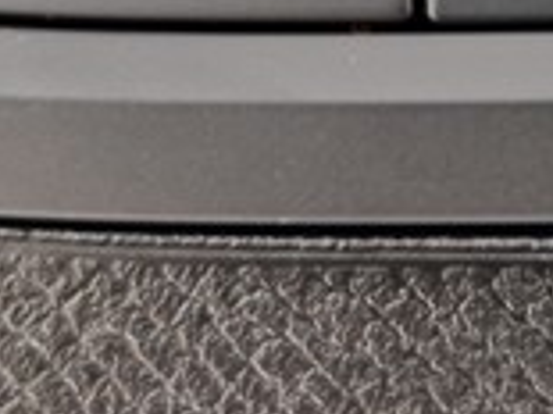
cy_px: -93
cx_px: 417
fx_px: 1516
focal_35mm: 95
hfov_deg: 20.5
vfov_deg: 15.0
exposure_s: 1/25
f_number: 1.8
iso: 500
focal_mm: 5.4
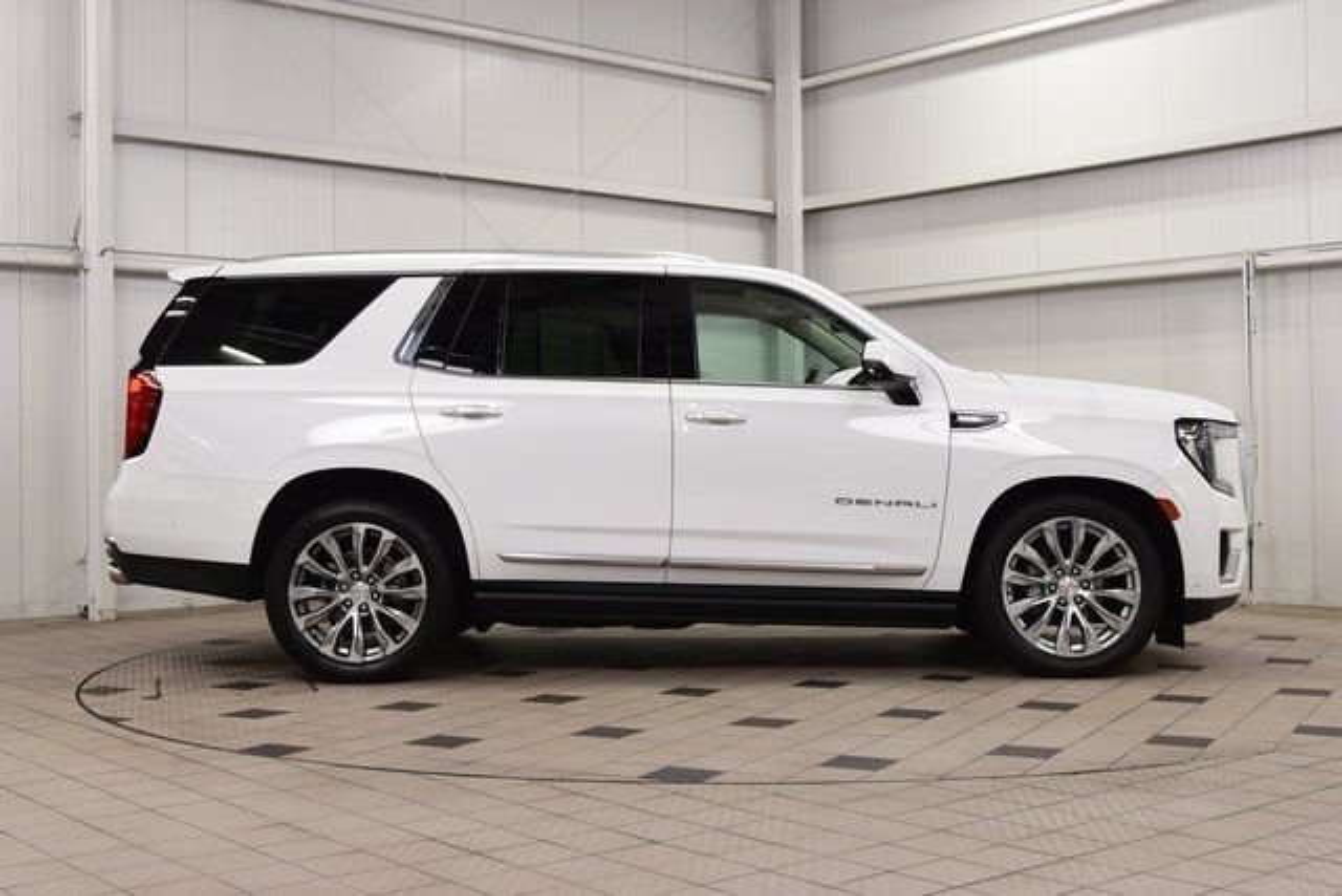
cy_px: 448
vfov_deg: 29.0
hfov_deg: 42.3
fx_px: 1734
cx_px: 671
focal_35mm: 46
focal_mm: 31
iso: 900
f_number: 8
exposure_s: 1/60
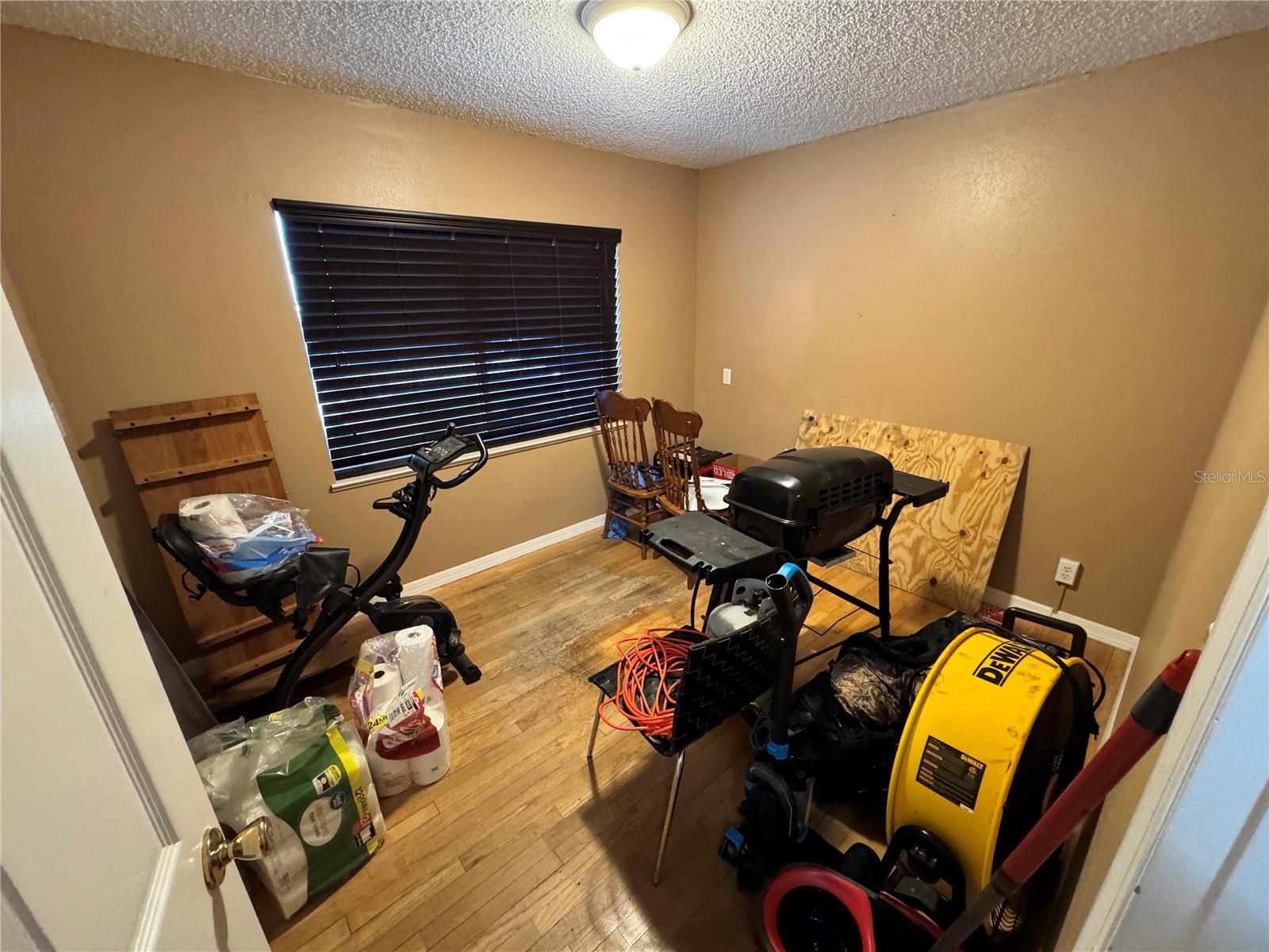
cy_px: 476
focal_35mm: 14
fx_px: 513
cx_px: 634
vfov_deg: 85.7
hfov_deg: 102.1
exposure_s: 1/40
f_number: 2.2
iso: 800
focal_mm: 2.22
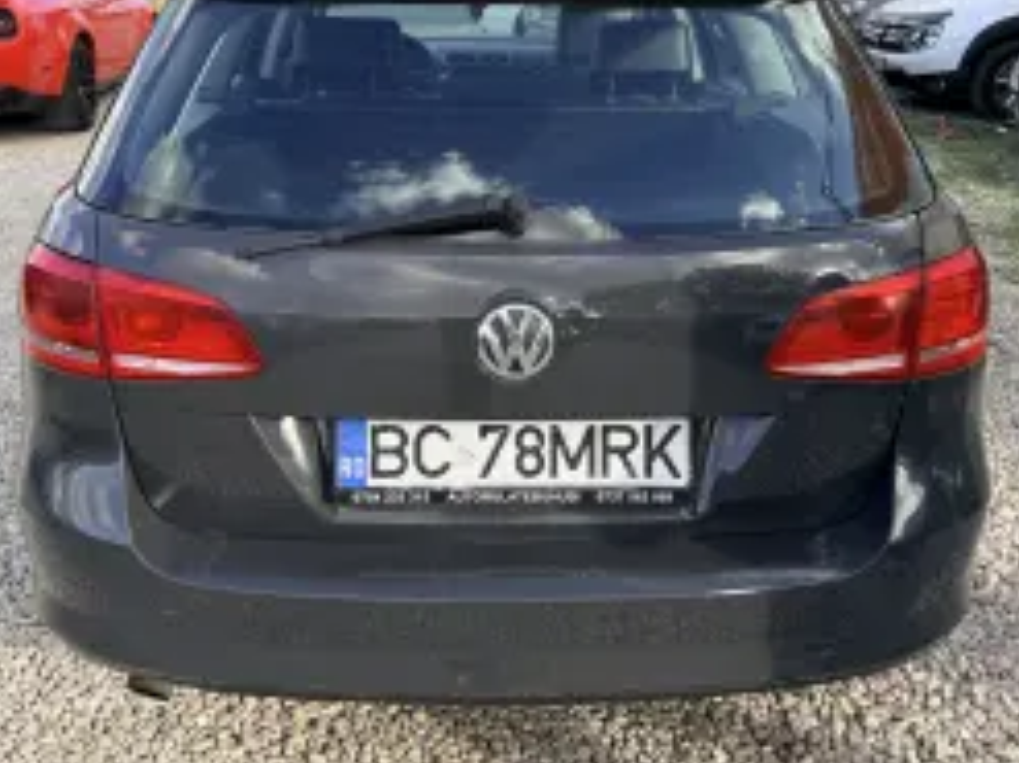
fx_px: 1030
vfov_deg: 40.1
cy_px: 243
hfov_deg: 52.6
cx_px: 491
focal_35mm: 35
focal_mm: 6.76
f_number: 1.78
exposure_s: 1/1314
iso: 100
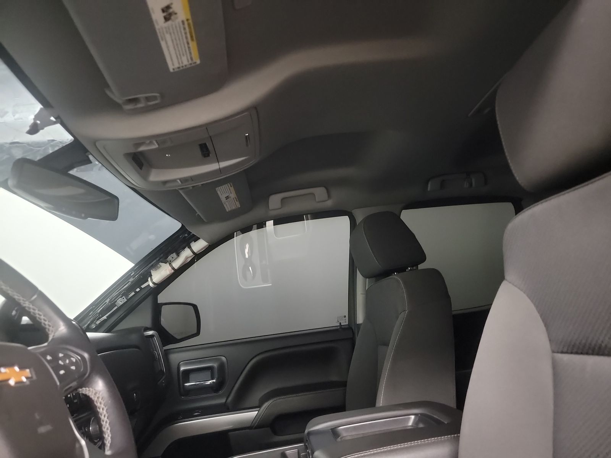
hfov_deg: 71.6
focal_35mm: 24
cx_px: 306
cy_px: 229
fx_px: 424
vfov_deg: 56.8
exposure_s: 1/14
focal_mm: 6.7
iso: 2465
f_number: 1.8
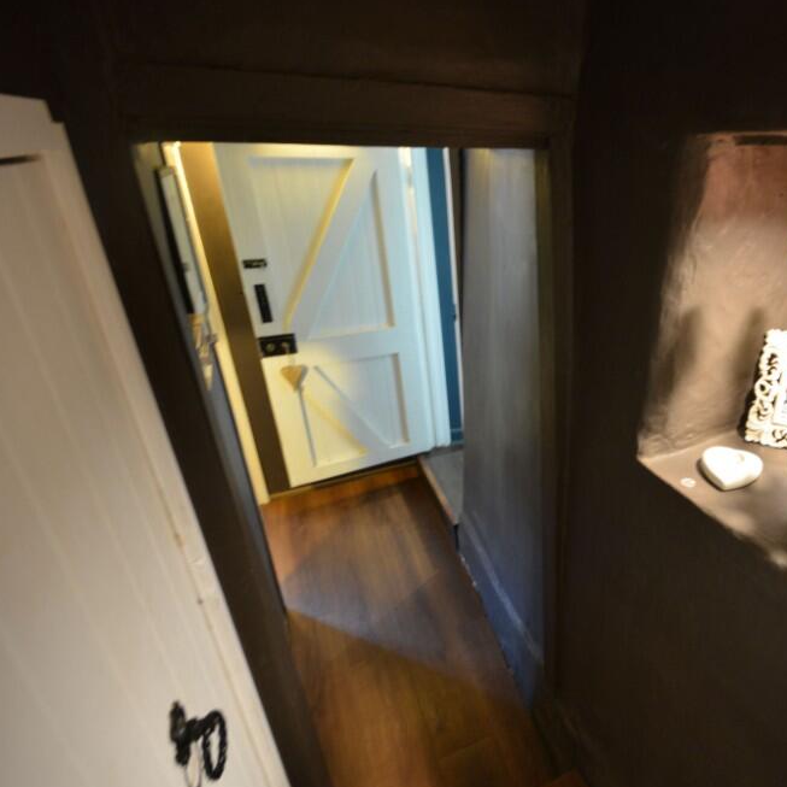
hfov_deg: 69.8
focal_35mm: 20
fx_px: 514
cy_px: 407
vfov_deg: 74.8
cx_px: 591
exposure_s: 1
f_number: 8
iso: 400
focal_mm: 10
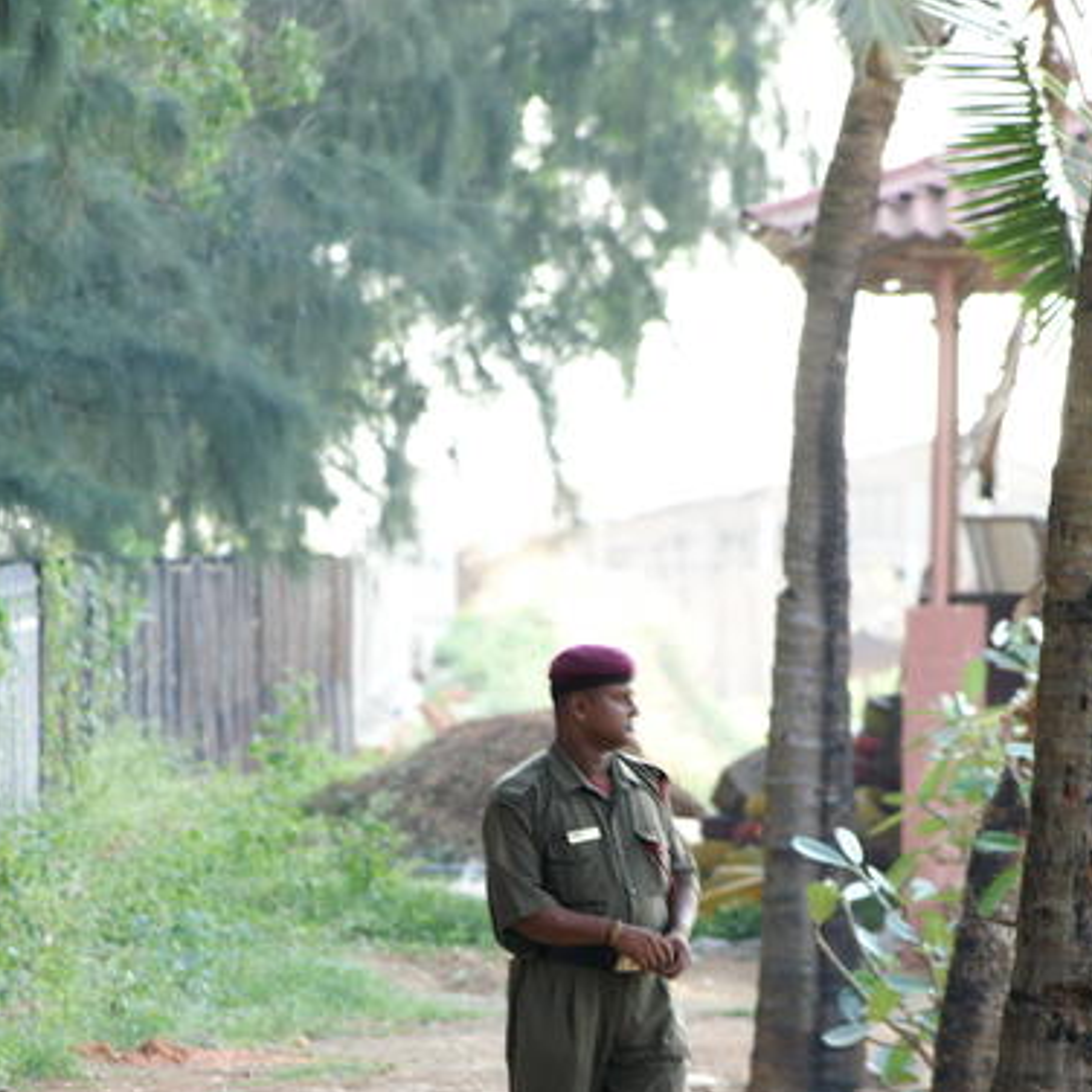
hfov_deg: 2.7
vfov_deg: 2.7
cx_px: 590
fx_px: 23234
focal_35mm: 651
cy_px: 900
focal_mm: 300
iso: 200
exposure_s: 1/40
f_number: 8
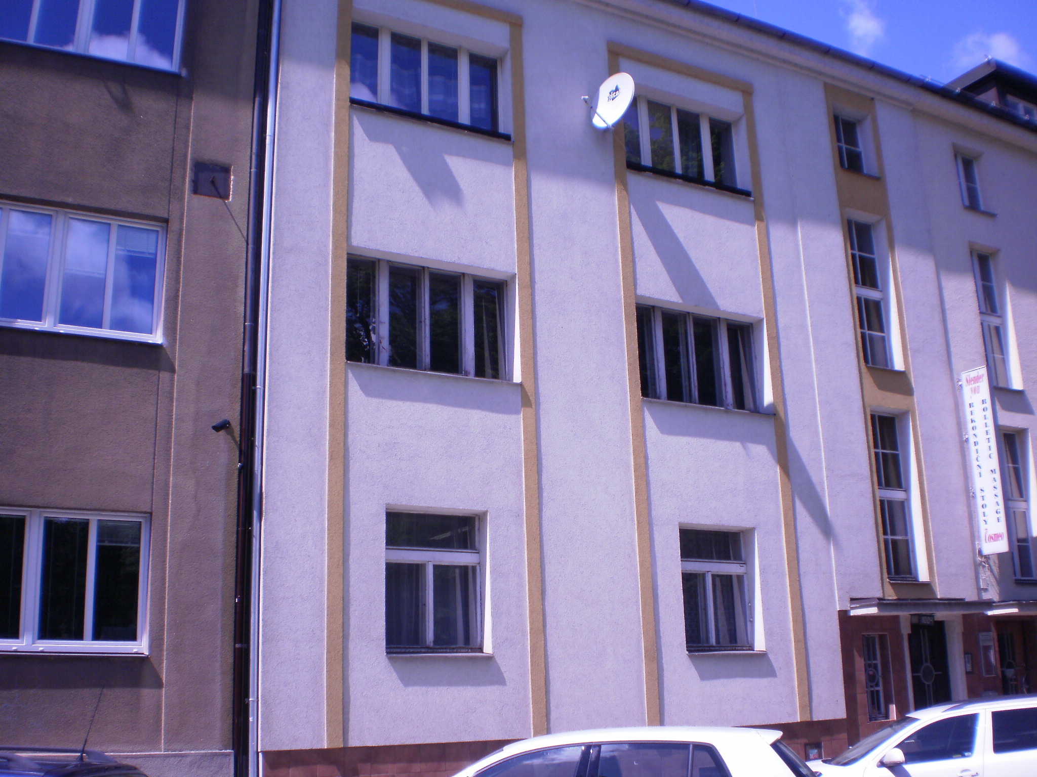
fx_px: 1138
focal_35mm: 38
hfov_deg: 49.0
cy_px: 388
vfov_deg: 37.7
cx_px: 518
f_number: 4.6
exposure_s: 1/500
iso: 100
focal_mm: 6.3
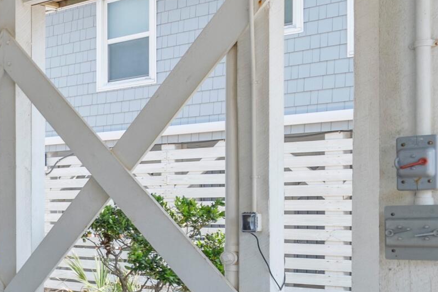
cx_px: -239
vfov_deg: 22.0
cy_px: 228
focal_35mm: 61
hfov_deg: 24.5
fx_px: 742
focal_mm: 11
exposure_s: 1/60
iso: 100
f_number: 4.8
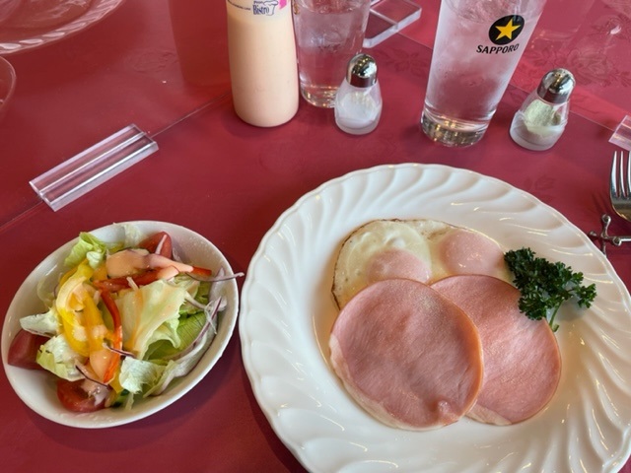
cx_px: 316
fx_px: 474
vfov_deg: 53.1
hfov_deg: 67.3
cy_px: 236
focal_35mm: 26
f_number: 1.6
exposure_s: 1/125
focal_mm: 4.2
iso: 32
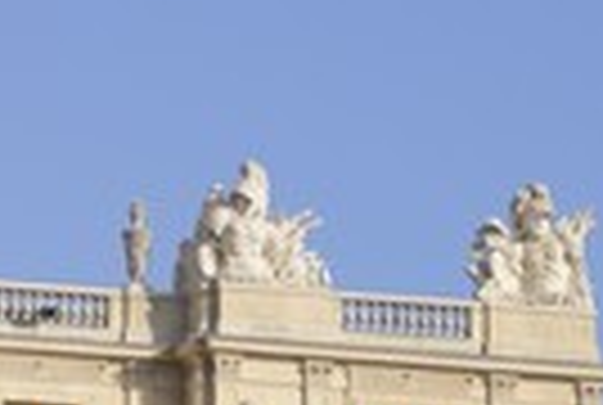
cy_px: 522
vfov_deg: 3.3
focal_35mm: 422
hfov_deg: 4.9
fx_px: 7084
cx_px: -76
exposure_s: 1/400
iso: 200
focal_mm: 135
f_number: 8
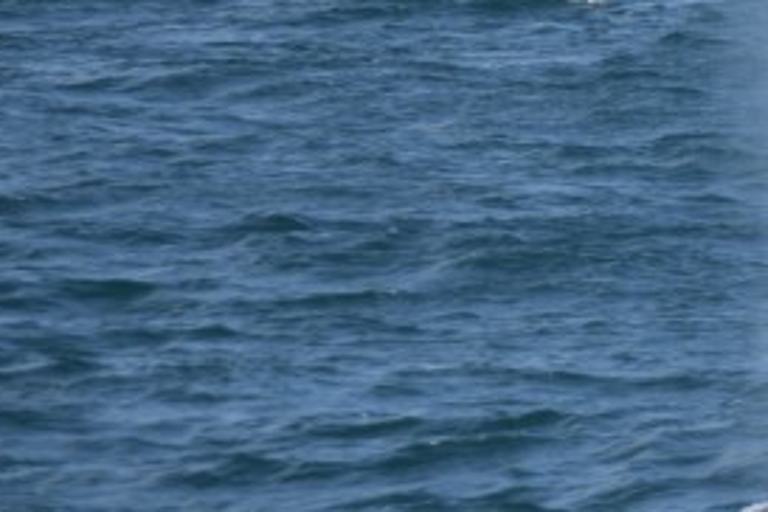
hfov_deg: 2.2
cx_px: 1117
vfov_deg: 1.5
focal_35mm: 920
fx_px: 19625
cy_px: 551
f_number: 5.6
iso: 200
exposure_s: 1/1600
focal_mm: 155
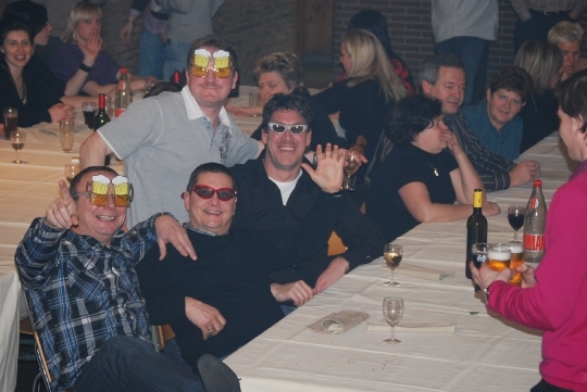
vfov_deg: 10.6
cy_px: 203
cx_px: 270
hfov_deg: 15.8
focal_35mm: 130
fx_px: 2121
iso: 720
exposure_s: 1/60
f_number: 4.5
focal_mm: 78
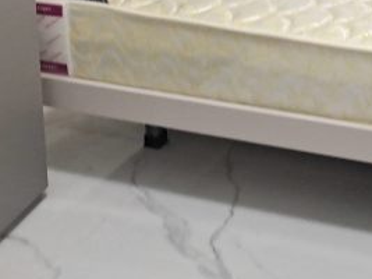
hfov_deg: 26.5
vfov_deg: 19.7
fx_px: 709
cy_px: -123
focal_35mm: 66
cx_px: 435
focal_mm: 4.71
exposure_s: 1/33
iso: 659
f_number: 1.79
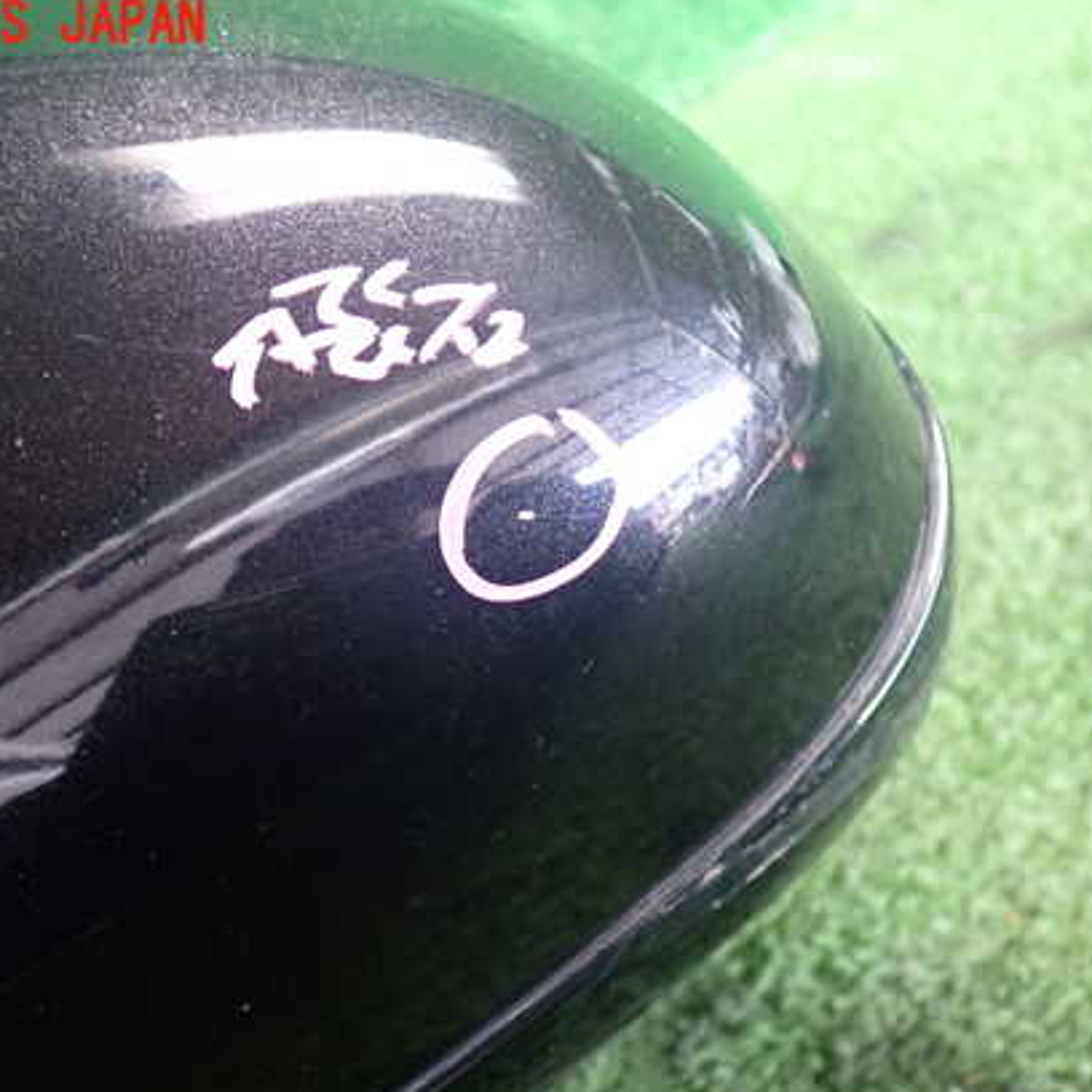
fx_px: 1392
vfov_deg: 42.8
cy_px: 594
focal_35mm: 39
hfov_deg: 42.8
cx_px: 522
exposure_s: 1/30
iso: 500
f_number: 2.3
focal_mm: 5.4
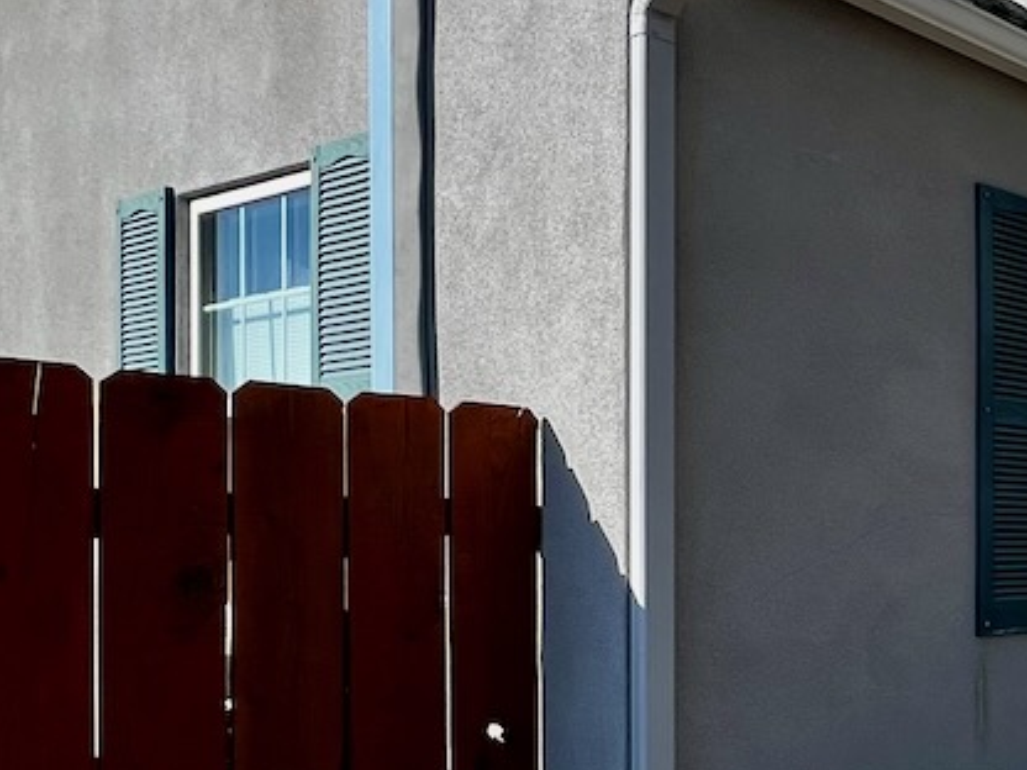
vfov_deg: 35.3
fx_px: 1187
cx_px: 1422
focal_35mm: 40
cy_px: 565
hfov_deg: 31.7
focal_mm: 1.57
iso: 32
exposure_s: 1/1179
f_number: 1.8
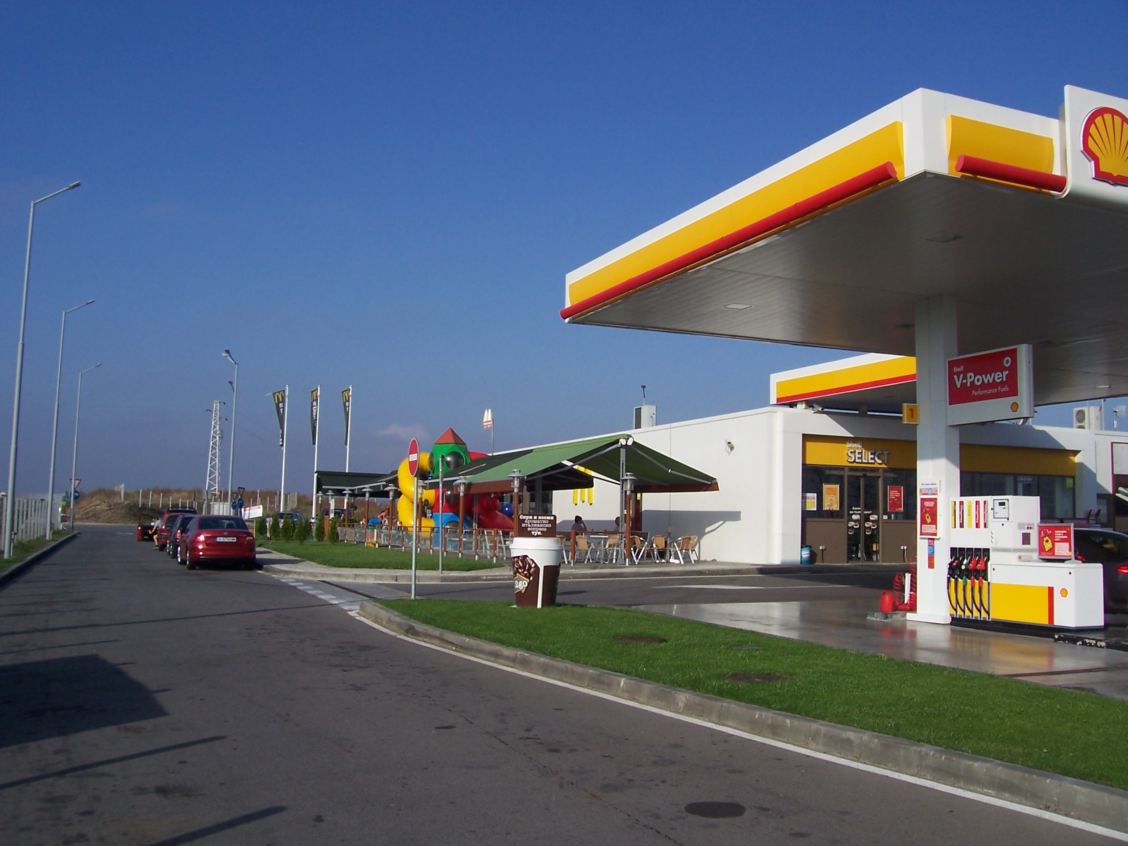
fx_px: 1108
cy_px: 423
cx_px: 564
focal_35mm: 34
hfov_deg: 54.0
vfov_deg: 41.8
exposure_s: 1/1000
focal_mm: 5.6
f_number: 5.6
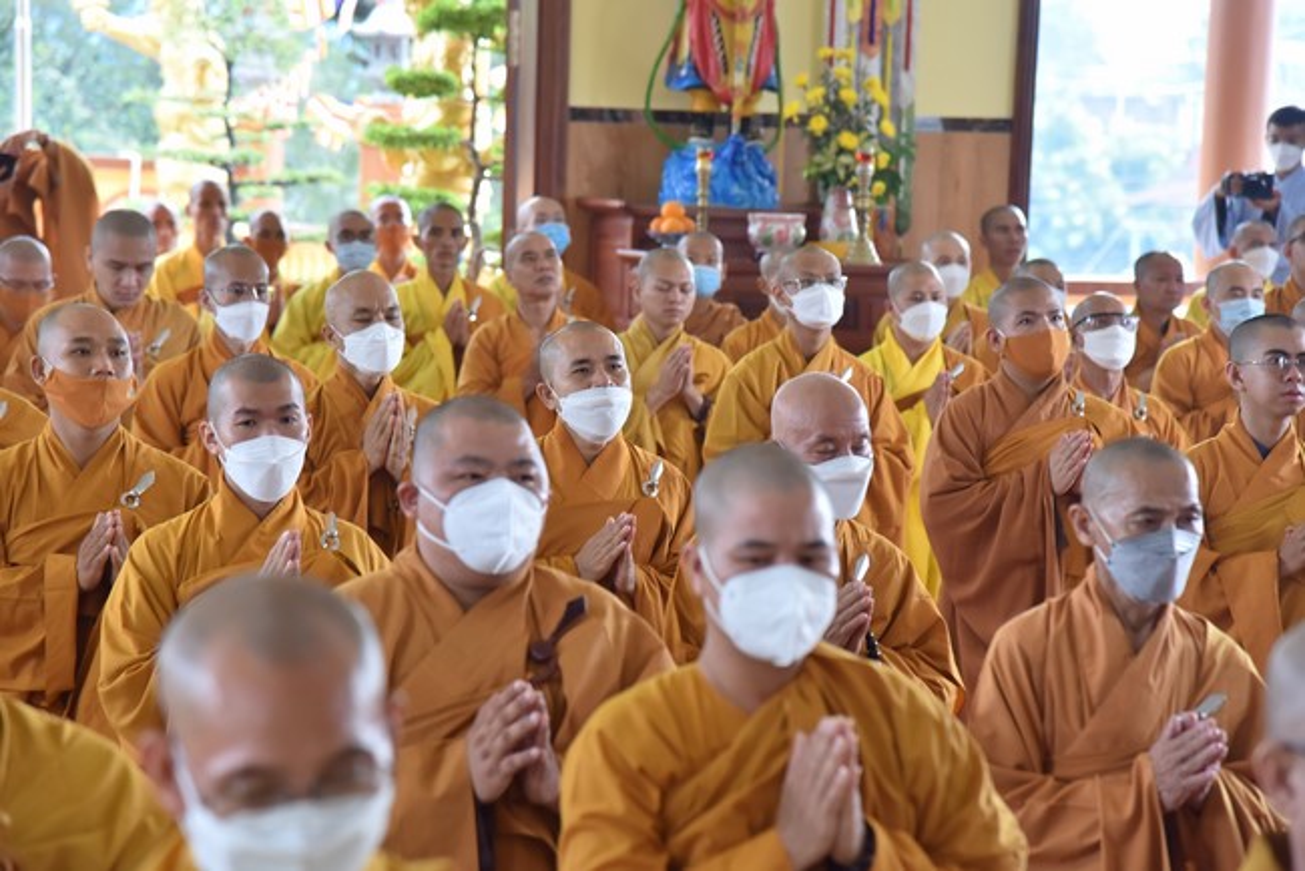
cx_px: 652
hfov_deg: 17.1
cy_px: 436
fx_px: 4352
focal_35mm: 120
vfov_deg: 11.4
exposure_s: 1/125
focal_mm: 120
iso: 1250
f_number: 5
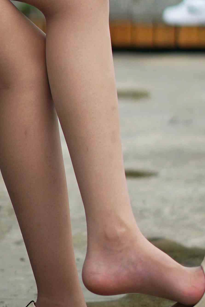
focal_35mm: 159
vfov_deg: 12.9
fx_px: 1356
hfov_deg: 8.6
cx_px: 61
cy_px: 94
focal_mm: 50
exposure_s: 1/5000
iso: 160
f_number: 1.8
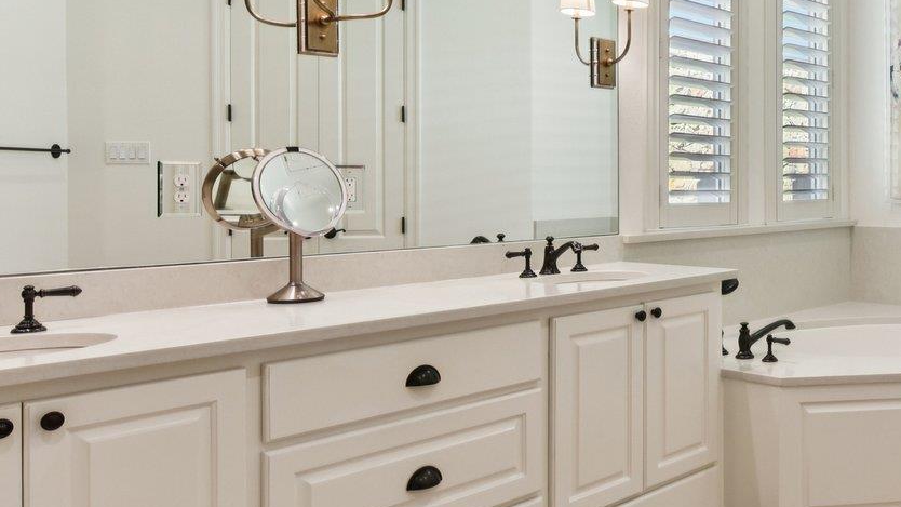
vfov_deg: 32.7
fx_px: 860
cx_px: 778
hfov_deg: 50.3
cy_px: 196
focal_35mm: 36
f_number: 8
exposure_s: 1/15
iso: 180
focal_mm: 14
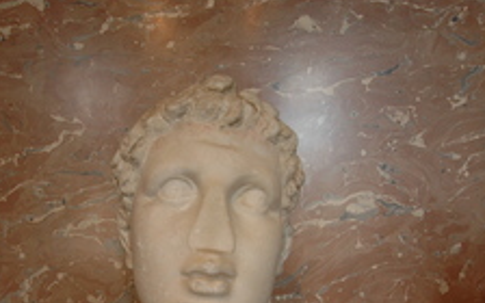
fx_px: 397
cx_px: 188
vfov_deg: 39.5
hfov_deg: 62.2
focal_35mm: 30
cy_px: 260
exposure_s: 1/40
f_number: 4
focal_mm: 10
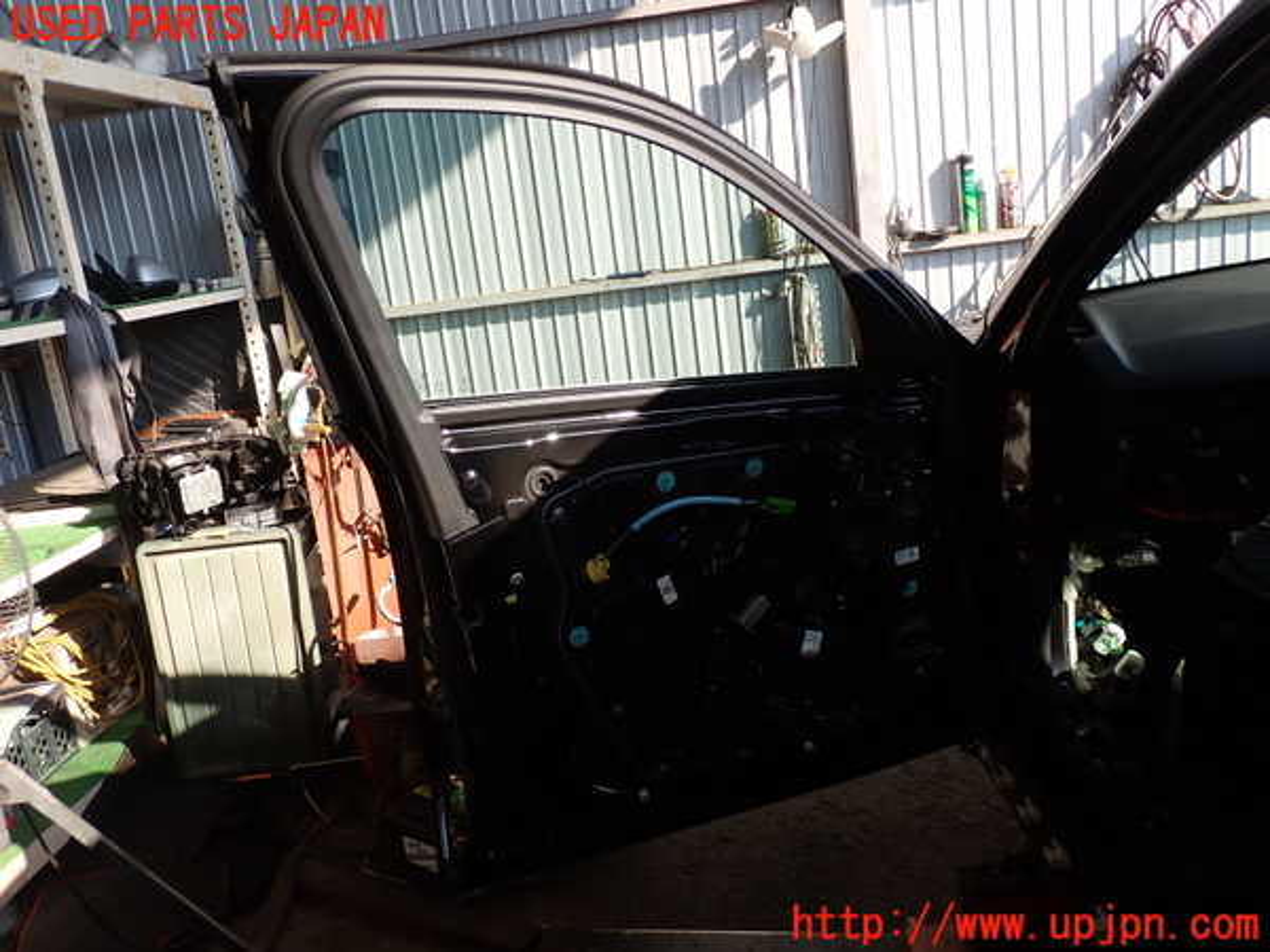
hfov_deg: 60.0
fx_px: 1101
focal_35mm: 30
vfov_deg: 46.8
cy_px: 476
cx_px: 635
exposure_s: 1/320
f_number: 3.2
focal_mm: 5.4
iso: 100
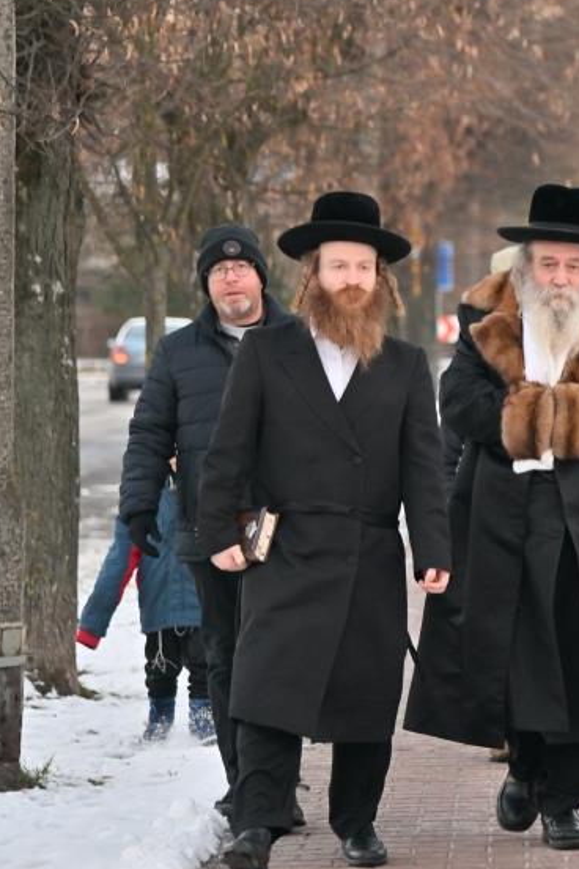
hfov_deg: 6.7
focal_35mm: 204
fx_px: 4921
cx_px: 548
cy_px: 438
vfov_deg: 10.1
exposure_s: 1/200
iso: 320
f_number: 4
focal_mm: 110
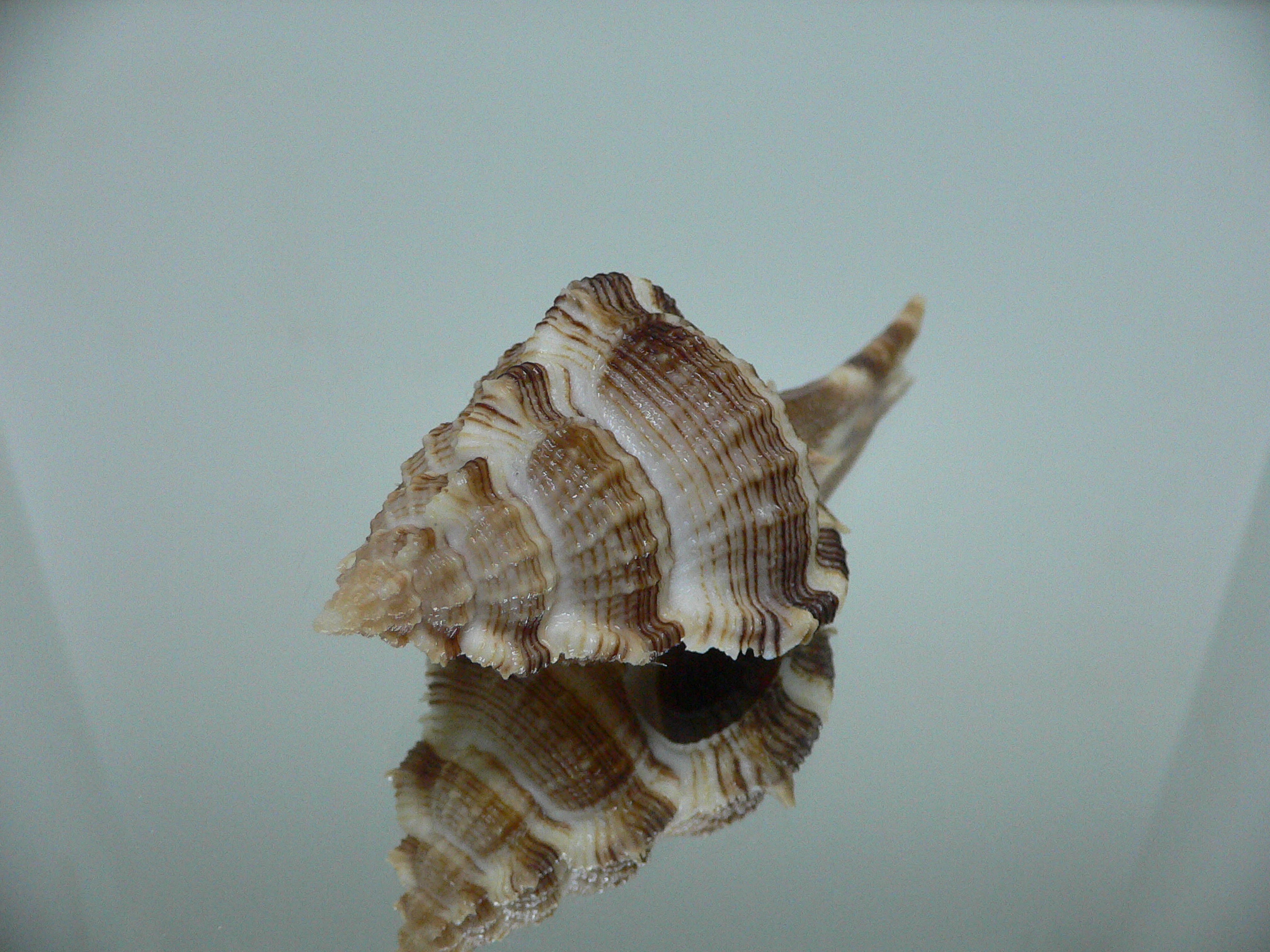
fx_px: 1284
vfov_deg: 40.7
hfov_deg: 52.6
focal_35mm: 35
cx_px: 635
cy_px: 476
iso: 200
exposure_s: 1/60
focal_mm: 4.6
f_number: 2.8
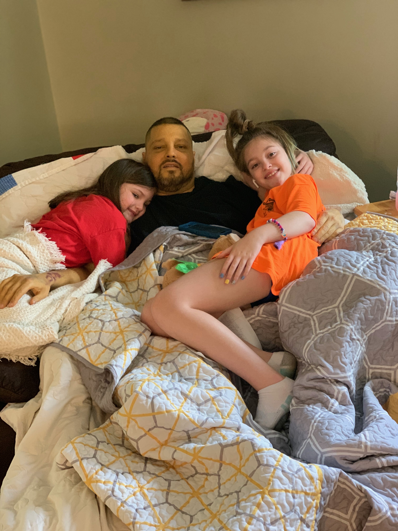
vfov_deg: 36.8
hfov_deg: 28.0
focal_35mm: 52
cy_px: 266
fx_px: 797
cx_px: 199
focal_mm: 6
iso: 500
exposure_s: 1/30
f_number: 2.4
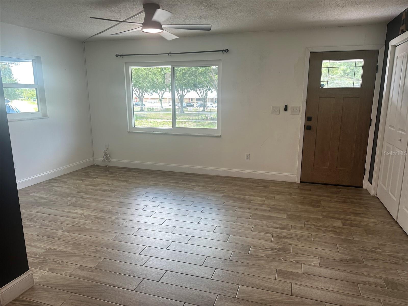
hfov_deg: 71.6
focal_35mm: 24
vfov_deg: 56.8
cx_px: 204
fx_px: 283
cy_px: 153
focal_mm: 6.86
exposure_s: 1/120
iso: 80
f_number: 1.78
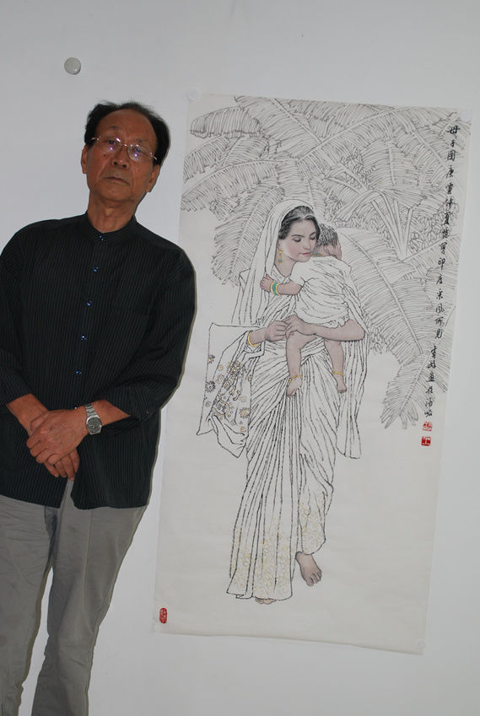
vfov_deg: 41.1
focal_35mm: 48
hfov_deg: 28.2
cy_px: 356
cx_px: 221
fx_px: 956
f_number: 4.5
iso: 200
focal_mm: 26
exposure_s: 1/60
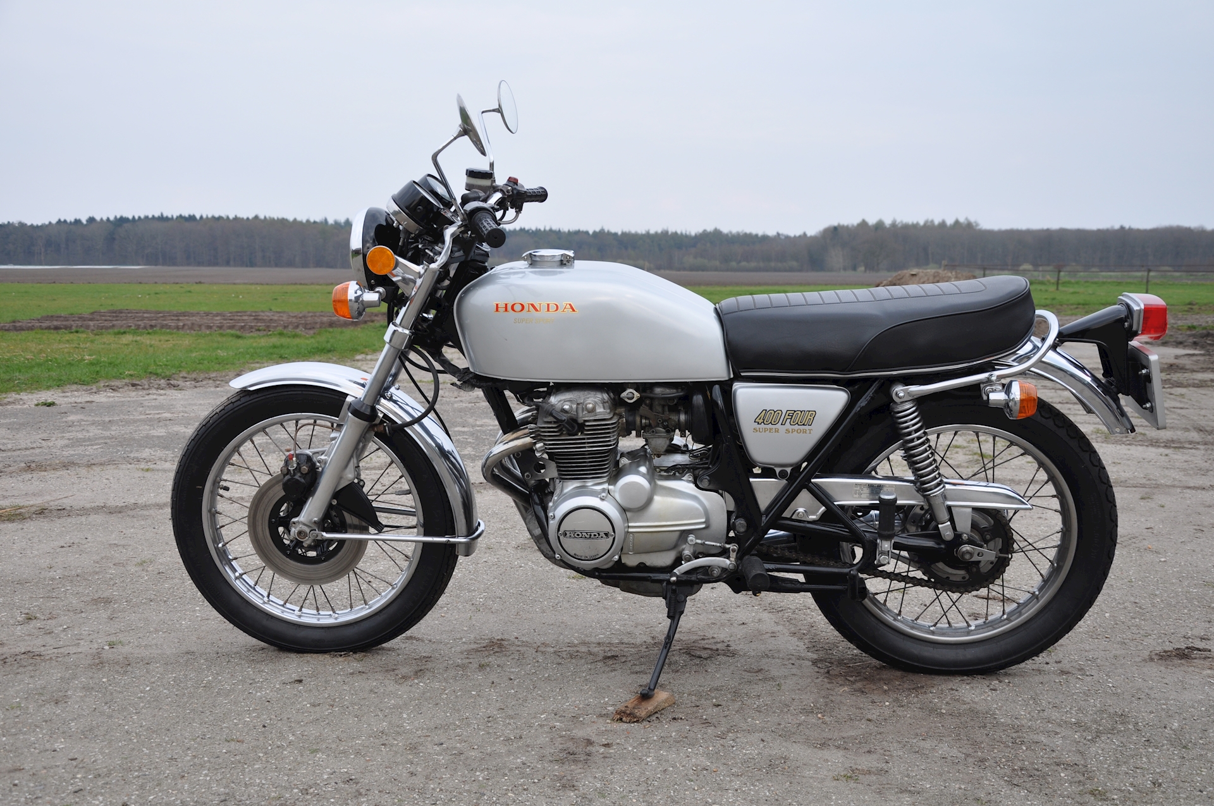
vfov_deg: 31.8
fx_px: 1415
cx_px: 607
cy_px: 403
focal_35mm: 42
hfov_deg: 46.5
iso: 200
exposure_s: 1/200
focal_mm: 28
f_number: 7.1
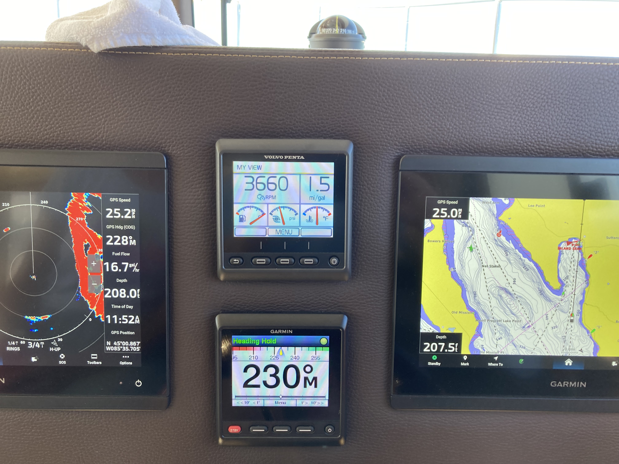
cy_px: 232
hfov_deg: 63.4
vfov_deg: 49.7
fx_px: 501
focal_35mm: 28
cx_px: 310
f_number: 1.8
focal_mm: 3.99
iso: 40
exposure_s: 1/121
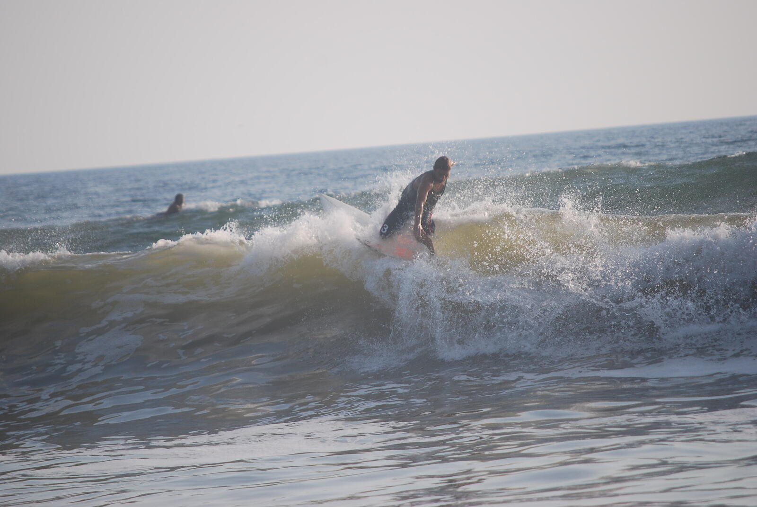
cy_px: 254
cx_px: 378
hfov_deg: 6.9
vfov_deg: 4.6
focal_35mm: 300
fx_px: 6316
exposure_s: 1/800
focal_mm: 200
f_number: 5.6
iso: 200
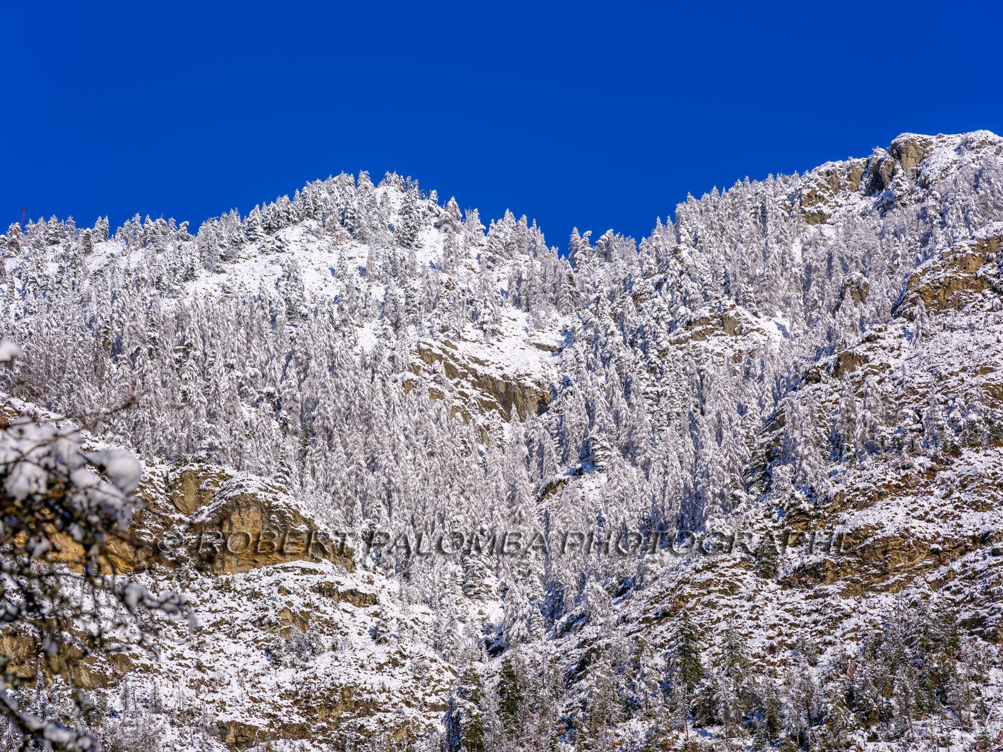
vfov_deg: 9.4
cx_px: 502
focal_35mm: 158
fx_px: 4578
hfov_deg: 12.5
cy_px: 376
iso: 320
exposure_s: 1/400
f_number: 14
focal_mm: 200
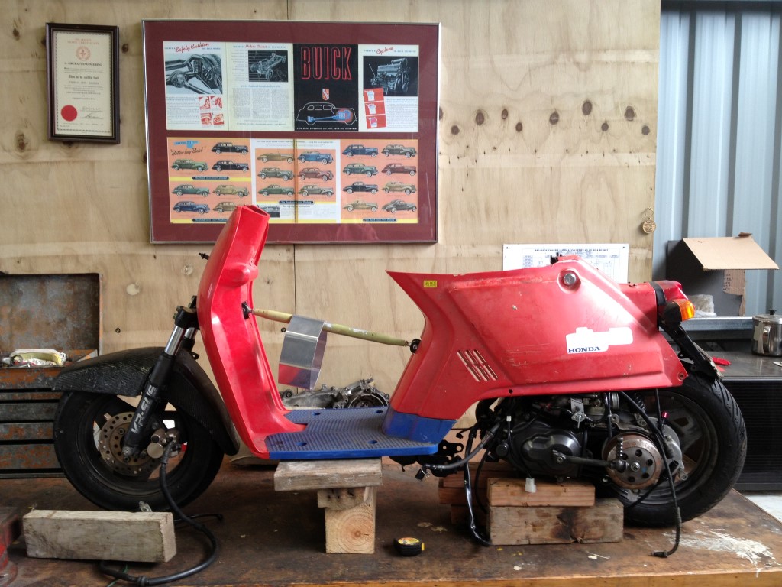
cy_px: 294
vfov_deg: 40.7
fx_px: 791
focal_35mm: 35
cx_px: 391
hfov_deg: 52.6
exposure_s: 1/40
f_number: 2.4
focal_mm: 4.28
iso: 64
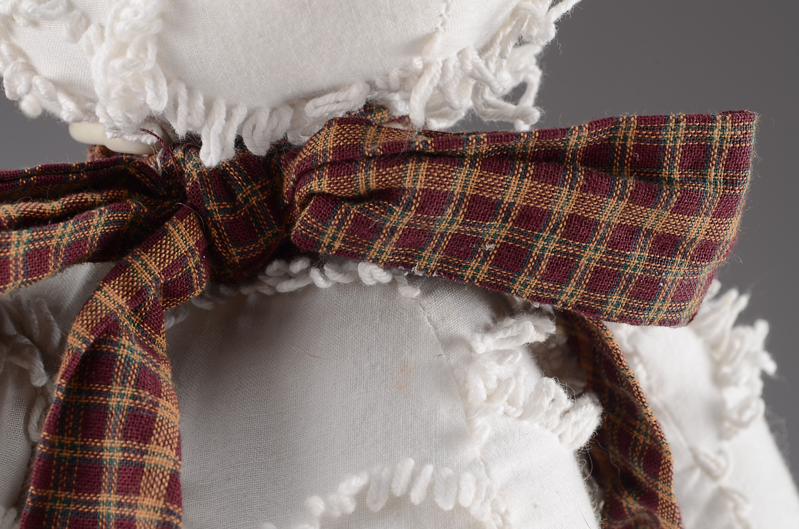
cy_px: 264
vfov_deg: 16.5
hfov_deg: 24.7
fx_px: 1827
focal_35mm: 82
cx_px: 400
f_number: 10
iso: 100
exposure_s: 1/80
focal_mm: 55
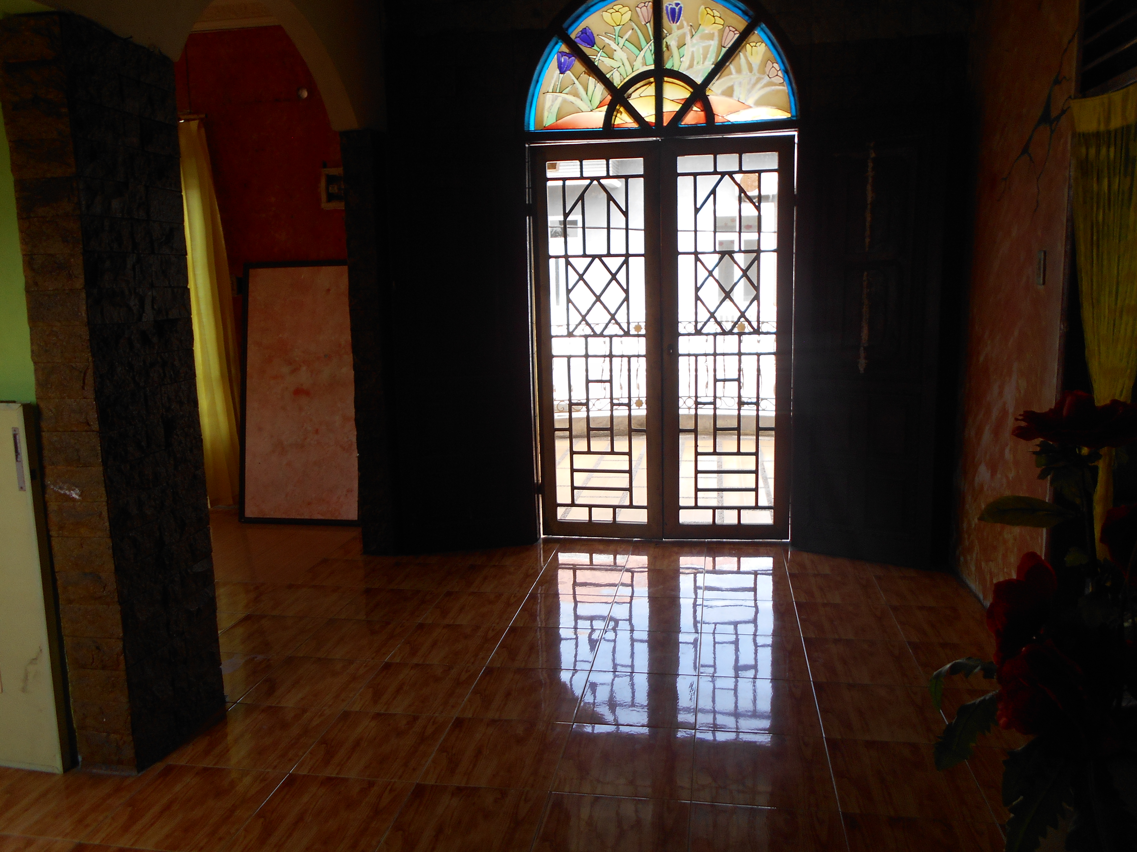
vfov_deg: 53.1
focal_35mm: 26
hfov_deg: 67.3
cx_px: 568
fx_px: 854
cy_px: 426
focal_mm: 4.6
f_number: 3.2
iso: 80
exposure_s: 1/40
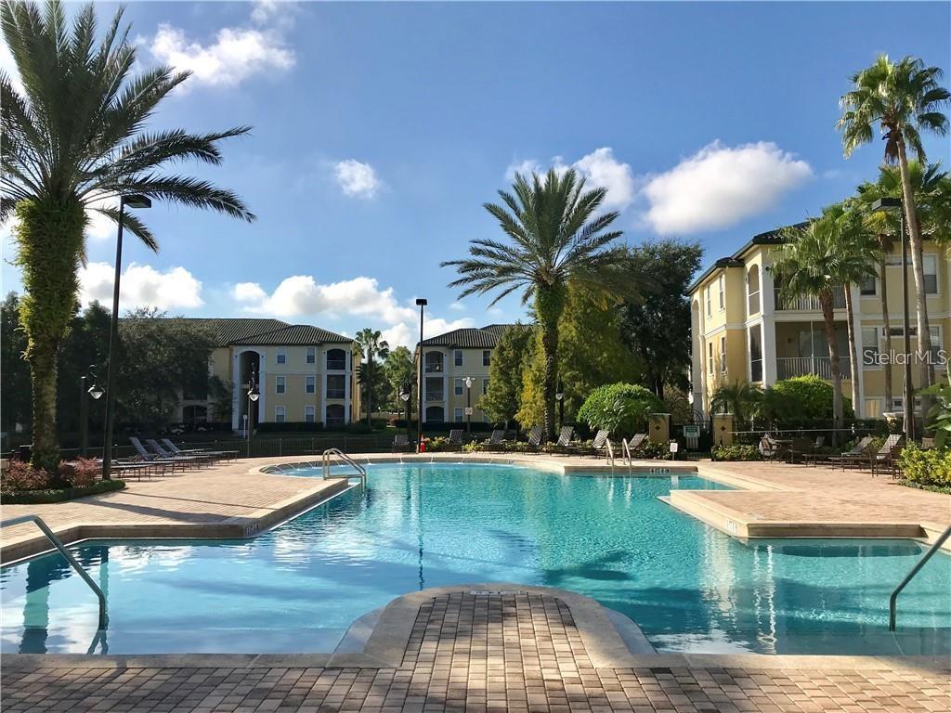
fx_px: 769
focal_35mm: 28
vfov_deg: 49.7
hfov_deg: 63.4
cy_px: 356
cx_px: 476
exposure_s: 1/4167
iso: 20
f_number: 1.8
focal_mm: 3.99
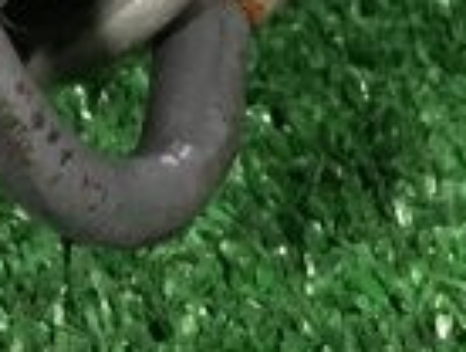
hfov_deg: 8.5
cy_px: -609
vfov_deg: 6.5
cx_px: -591
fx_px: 2899
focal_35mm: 215
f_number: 2.2
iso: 125
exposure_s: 1/30
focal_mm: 4.15
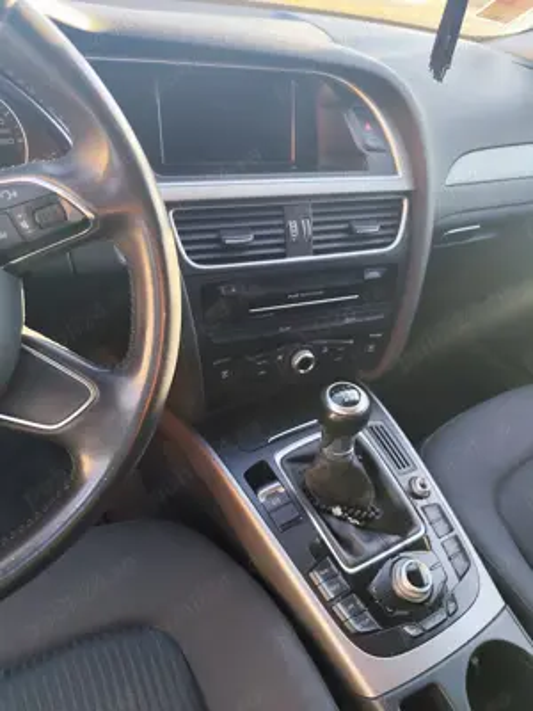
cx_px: 266
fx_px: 472
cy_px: 356
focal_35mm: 23
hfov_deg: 58.9
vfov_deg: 73.9
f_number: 1.65
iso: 125
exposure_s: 1/100
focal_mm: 6.19
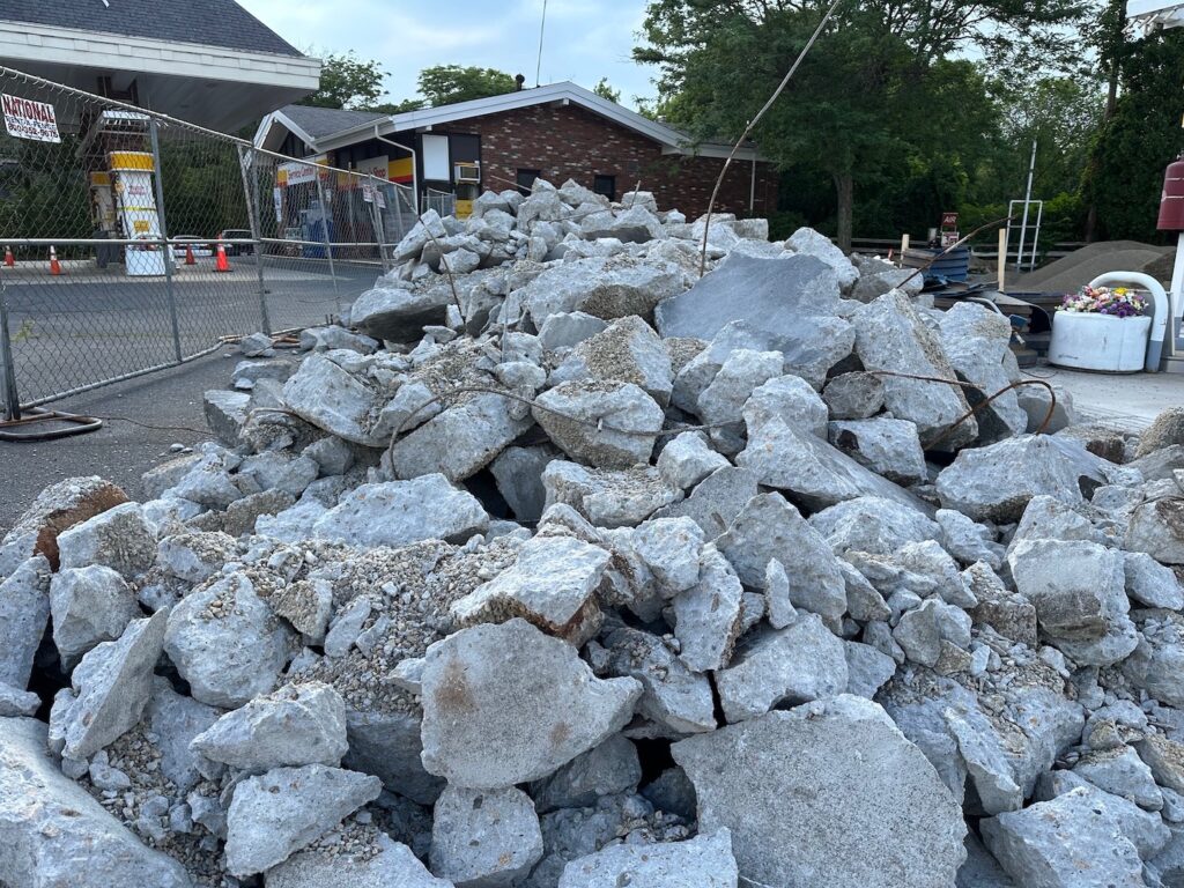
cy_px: 444
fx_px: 821
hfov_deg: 71.6
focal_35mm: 24
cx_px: 592
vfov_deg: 56.8
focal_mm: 6.86
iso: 80
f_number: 1.78
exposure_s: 1/1241
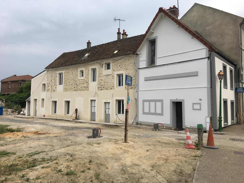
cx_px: 122
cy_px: 92
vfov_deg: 48.2
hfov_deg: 61.7
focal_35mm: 29
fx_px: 204
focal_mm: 4.15
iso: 25
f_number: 2.2
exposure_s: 1/1026
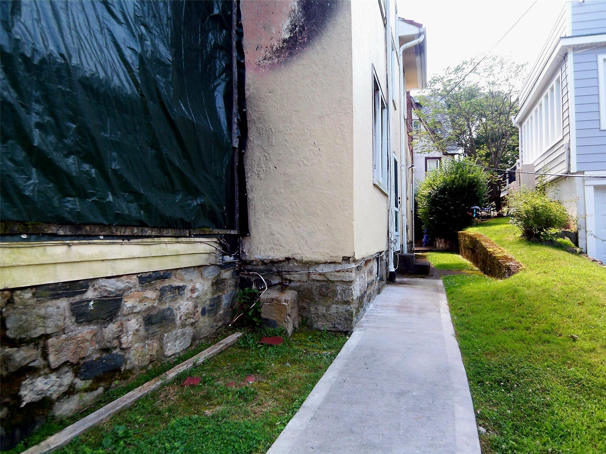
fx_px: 403
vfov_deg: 58.9
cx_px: 303
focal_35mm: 23
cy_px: 227
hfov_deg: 73.9
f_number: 2.8
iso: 50
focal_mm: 3.8
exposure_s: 1/50
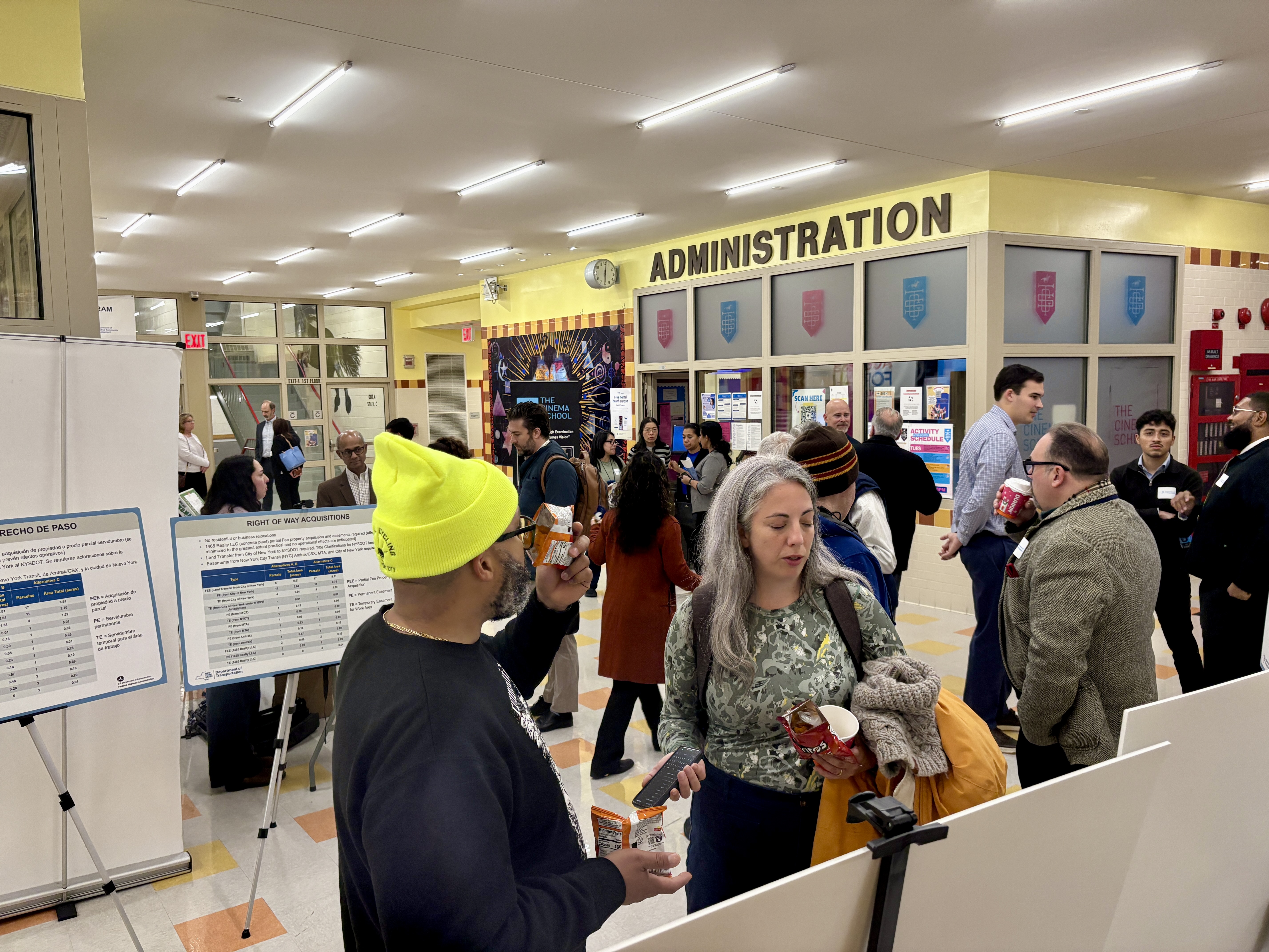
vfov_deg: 53.1
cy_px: 476
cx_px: 634
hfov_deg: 67.3
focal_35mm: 26
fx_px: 953
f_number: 1.6
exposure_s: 1/120
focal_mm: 5.96
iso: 200
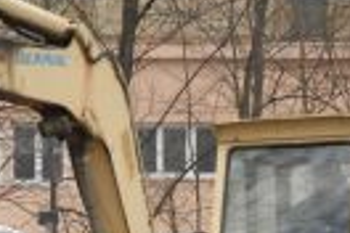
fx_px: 2761
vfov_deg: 4.8
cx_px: -29
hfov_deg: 7.2
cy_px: 367
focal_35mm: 284
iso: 800
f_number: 4.5
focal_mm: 50
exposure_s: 1/40
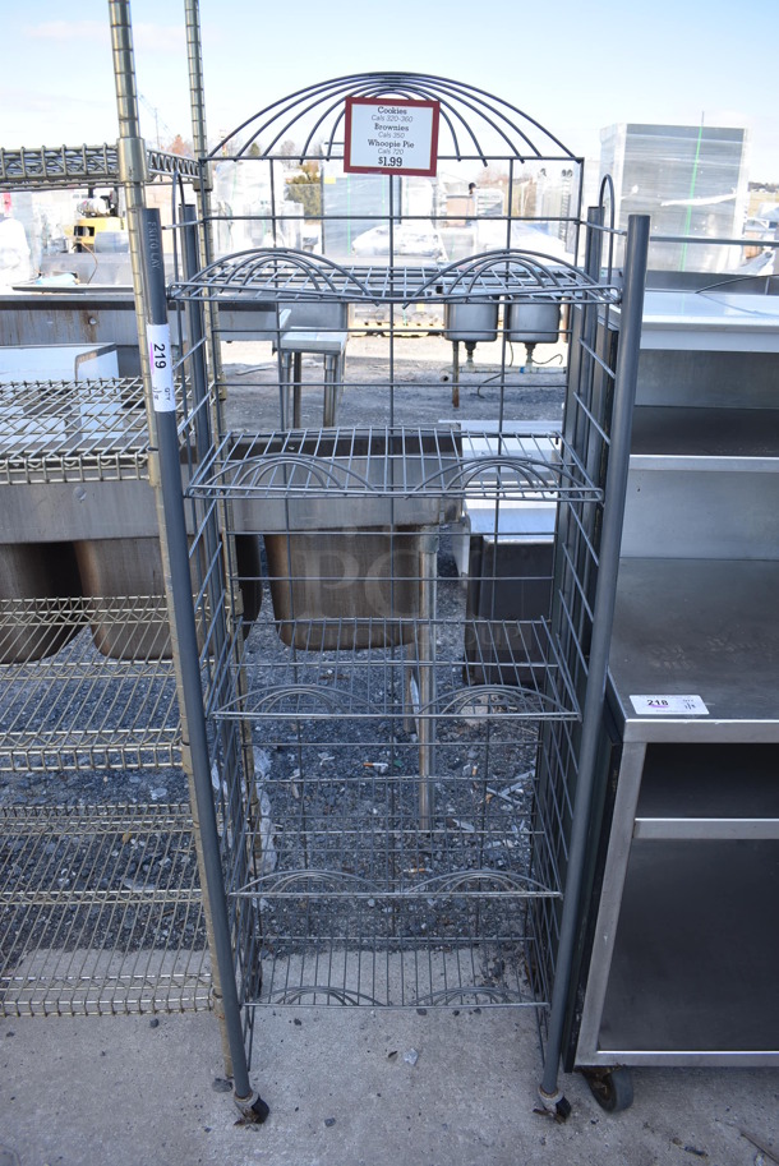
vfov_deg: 67.3
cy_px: 583
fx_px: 875
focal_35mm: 27
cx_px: 390
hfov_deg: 48.0
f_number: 5.6
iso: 200
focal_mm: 18
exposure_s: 1/250
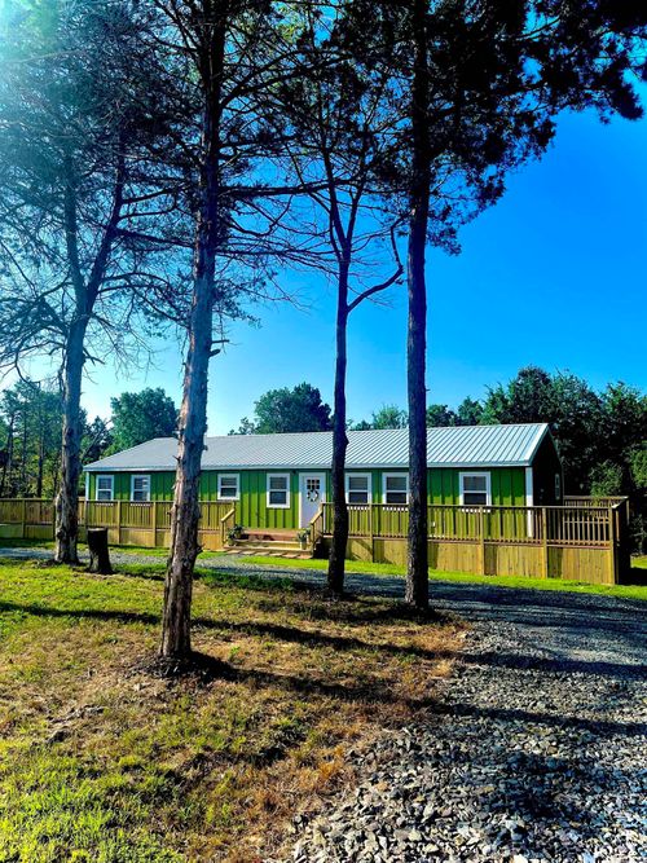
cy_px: 432
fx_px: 648
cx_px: 324
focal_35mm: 26
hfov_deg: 53.0
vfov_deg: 67.3
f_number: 1.6
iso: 50
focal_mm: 5.1
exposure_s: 1/2410
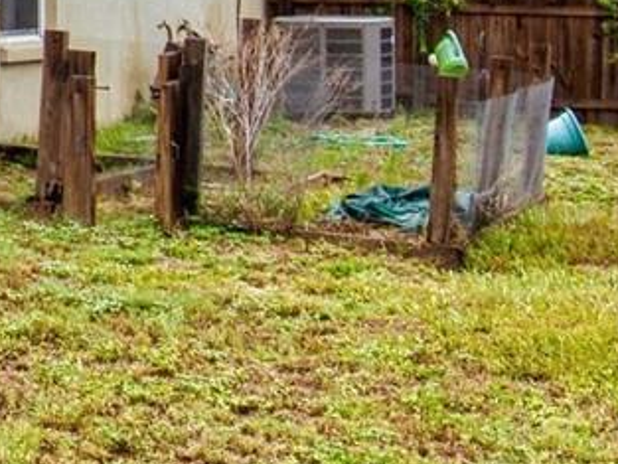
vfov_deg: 7.5
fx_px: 3465
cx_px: -847
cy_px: -201
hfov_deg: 9.2
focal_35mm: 194
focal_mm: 19
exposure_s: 1/250
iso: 200
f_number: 8
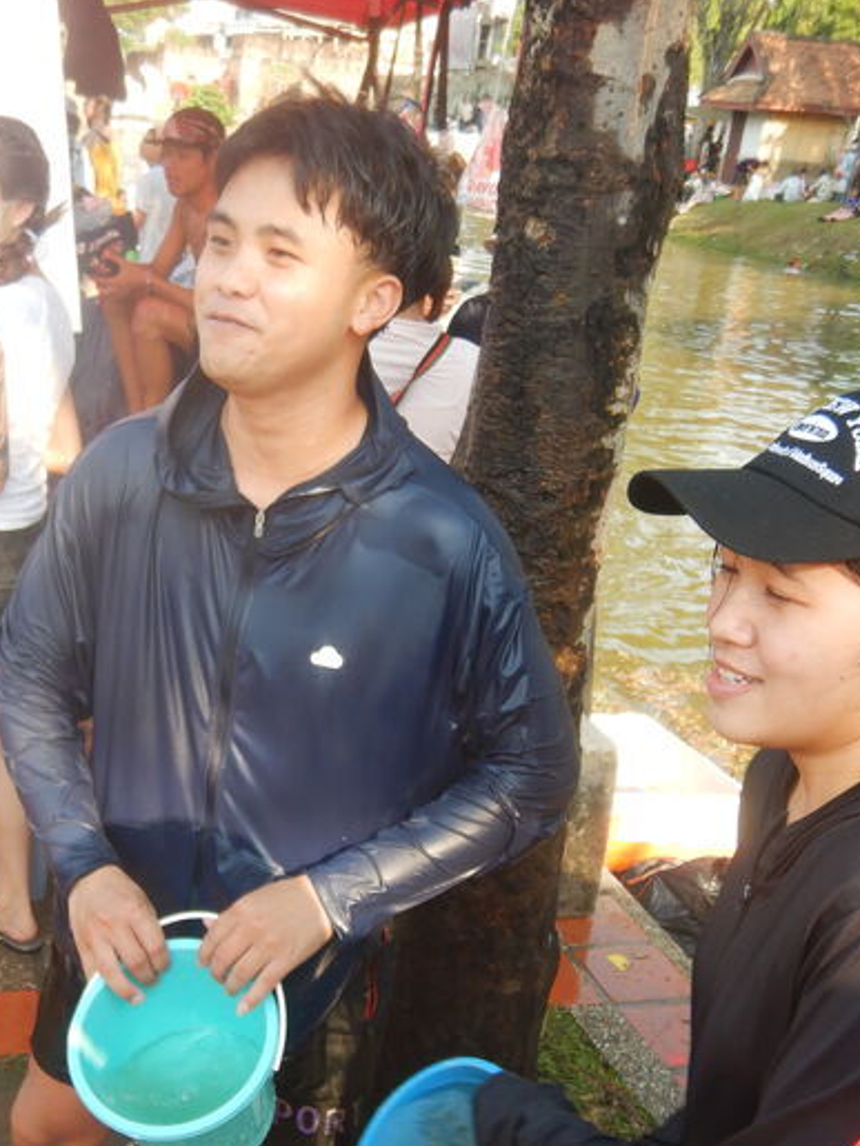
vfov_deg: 41.8
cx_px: 280
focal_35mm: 45
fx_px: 1491
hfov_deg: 31.9
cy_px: 715
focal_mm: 5.1
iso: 125
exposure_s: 1/320
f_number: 2.8
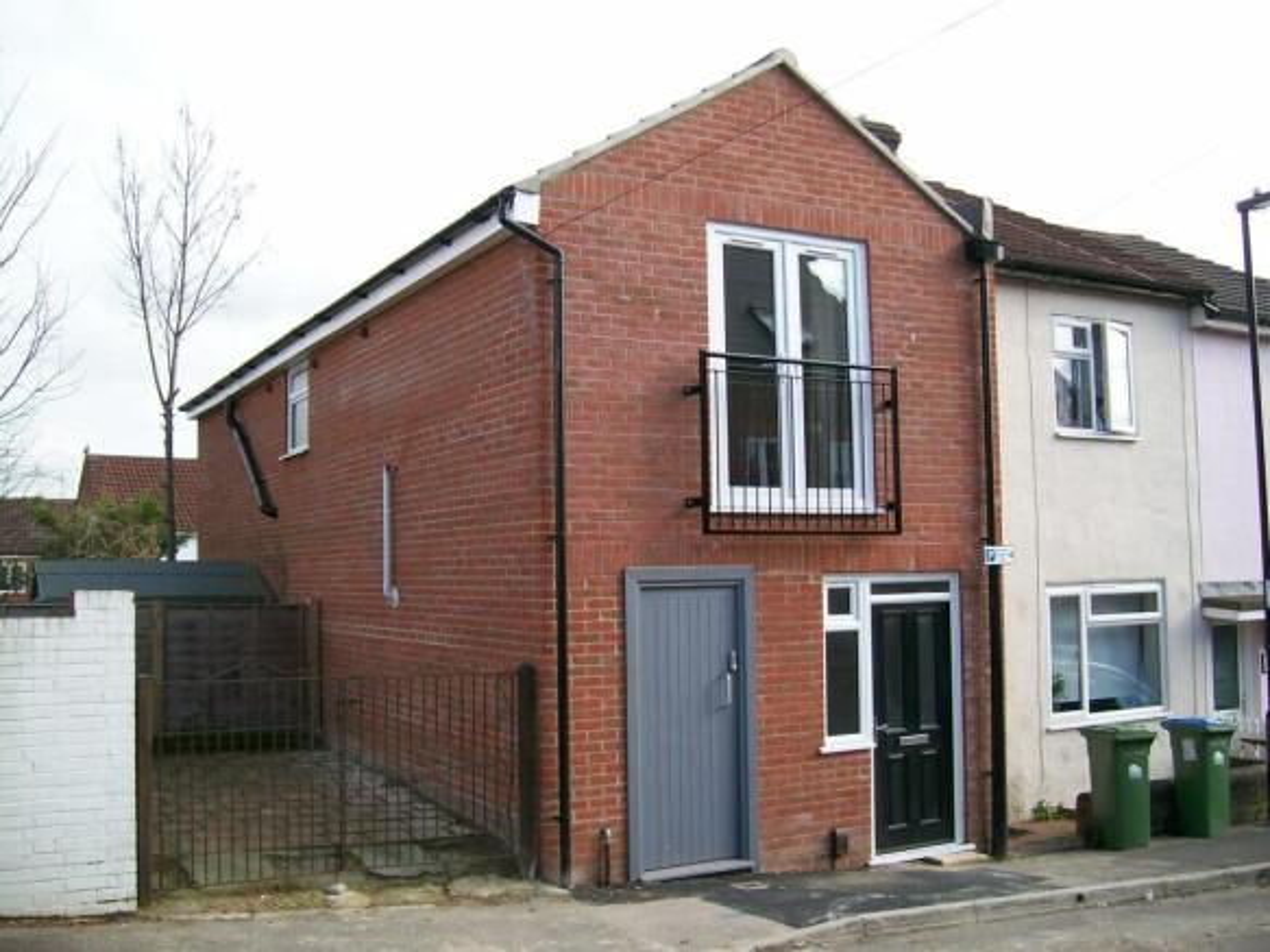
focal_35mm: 35
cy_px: 476
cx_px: 635
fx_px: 1284
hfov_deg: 52.6
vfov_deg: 40.7
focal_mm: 5.8
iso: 80
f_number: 2.8
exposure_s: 1/449
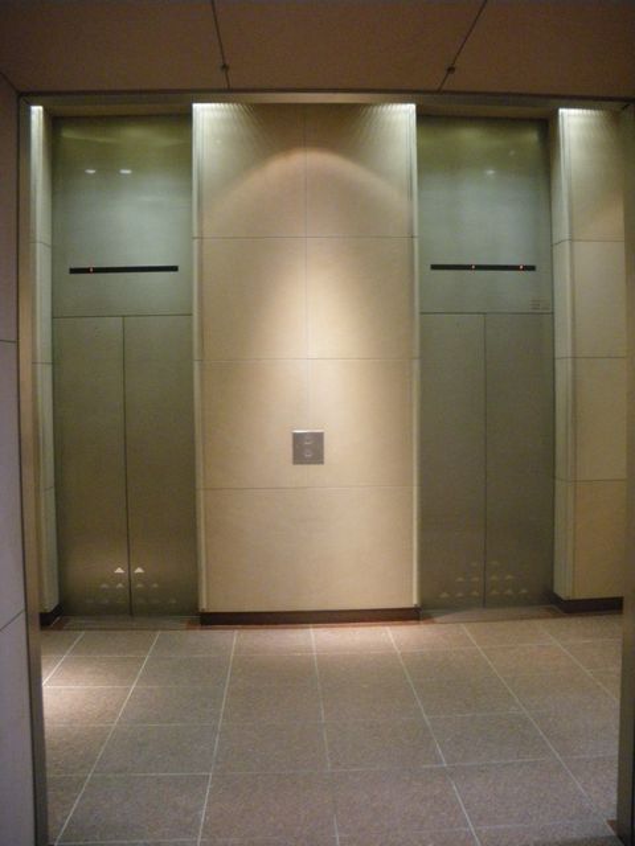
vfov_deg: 51.4
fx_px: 881
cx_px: 318
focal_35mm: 36
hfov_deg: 39.7
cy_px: 423
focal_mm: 6.3
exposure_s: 1/30
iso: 800
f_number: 3.5
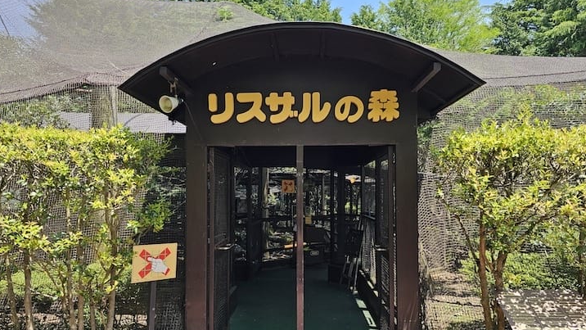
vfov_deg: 41.4
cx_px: 292
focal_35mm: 28
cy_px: 189
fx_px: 435
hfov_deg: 67.9
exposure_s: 1/360
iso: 25
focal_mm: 6.3
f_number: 1.7
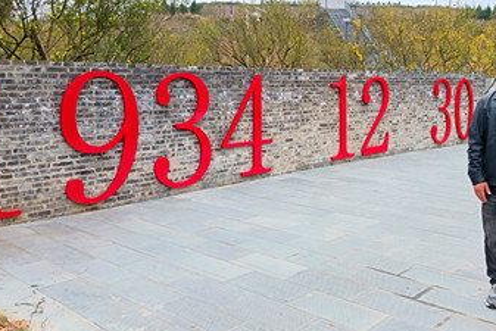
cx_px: 325
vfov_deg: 35.5
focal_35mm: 37
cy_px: 99
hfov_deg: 51.0
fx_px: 510
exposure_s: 1/100
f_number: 1.75
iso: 120
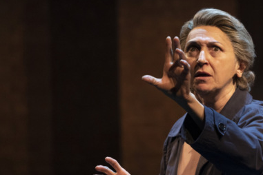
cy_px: 111
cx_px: 206
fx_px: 2308
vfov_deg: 4.3
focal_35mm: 316
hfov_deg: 6.5
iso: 2500
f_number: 4
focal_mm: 177
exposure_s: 1/80
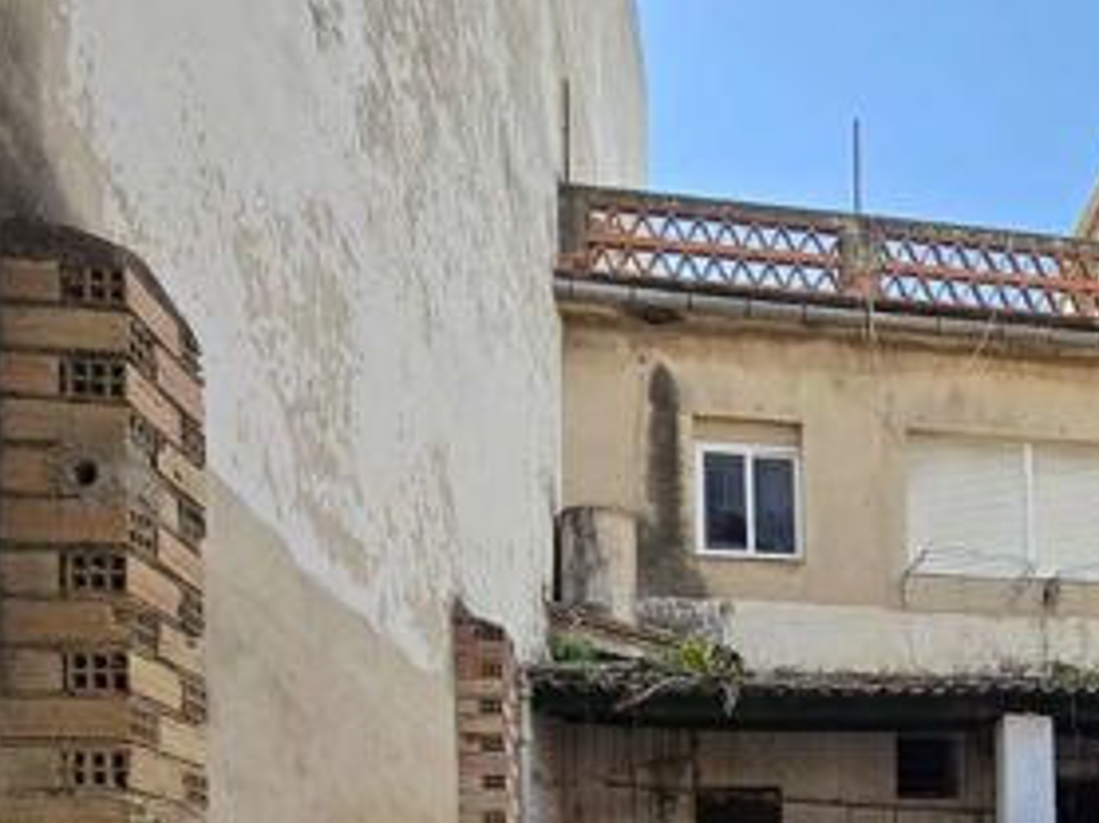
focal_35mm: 33
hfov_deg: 49.1
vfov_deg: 36.0
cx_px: 998
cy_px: 918
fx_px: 1047
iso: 50
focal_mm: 2.2
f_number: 2.2
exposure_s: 1/719
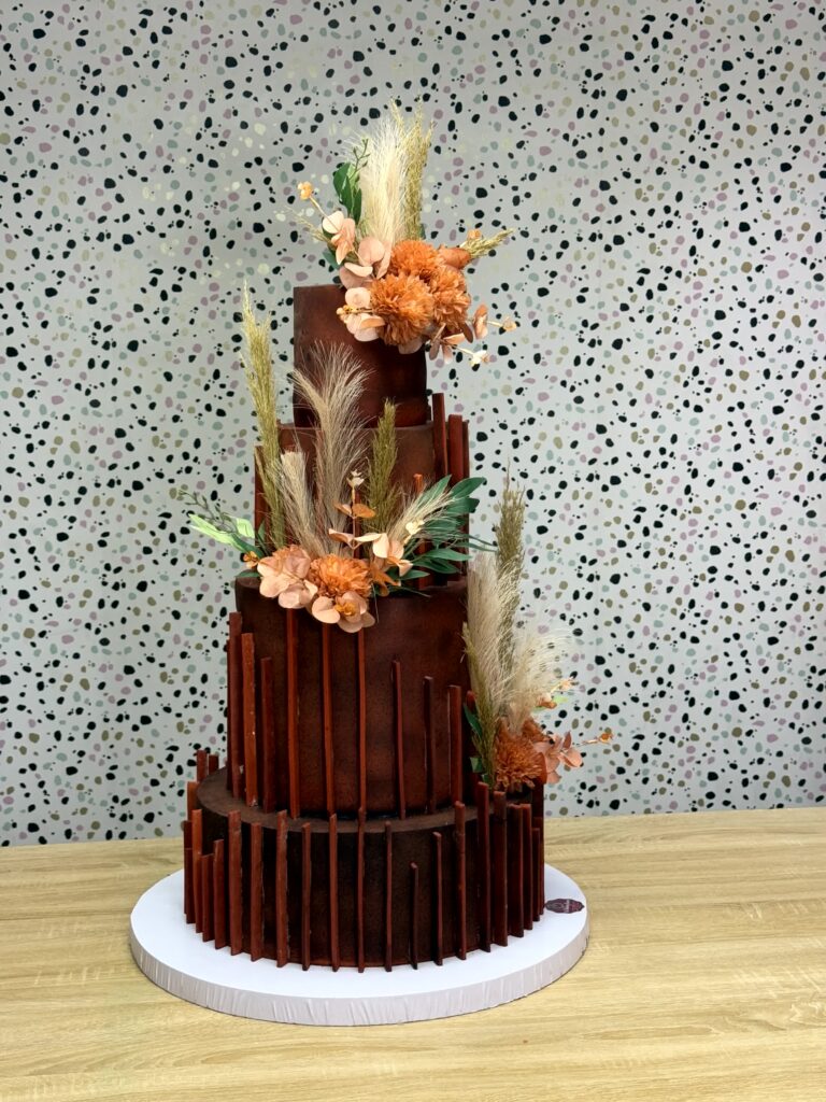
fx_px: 1527
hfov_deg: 30.3
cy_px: 551
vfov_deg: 39.7
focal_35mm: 48
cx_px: 413
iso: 100
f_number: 1.78
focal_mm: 6.76
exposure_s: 1/113
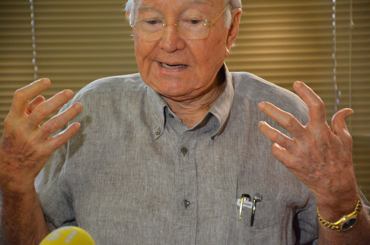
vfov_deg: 9.6
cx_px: 185
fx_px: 1462
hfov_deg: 14.4
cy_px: 122
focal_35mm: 142
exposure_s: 1/160
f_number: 5.3
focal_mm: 95
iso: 4000
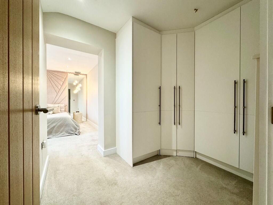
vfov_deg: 85.7
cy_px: 102
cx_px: 136
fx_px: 110
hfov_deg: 102.1
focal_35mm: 14
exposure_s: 1/50
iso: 200
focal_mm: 2.22
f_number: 2.2
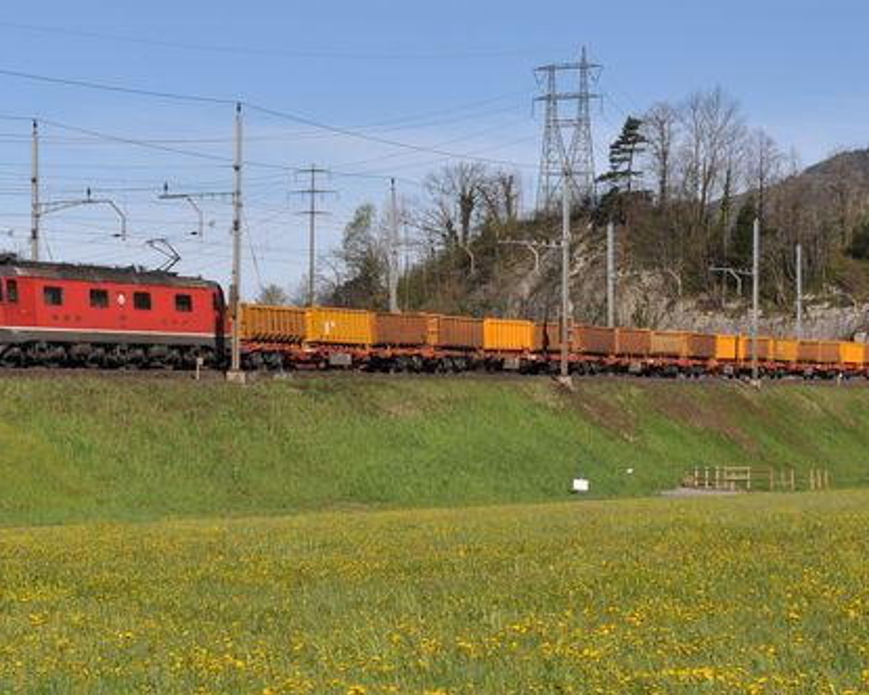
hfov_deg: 18.4
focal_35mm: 104
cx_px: 232
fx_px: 2675
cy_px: 301
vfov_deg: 14.8
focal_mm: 30
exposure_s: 1/640
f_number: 9
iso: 200
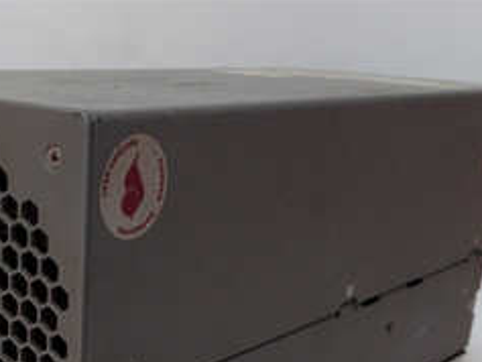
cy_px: 377
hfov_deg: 33.1
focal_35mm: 57
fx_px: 794
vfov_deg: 24.3
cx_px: 118
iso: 224
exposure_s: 1/33
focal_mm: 3.79
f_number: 2
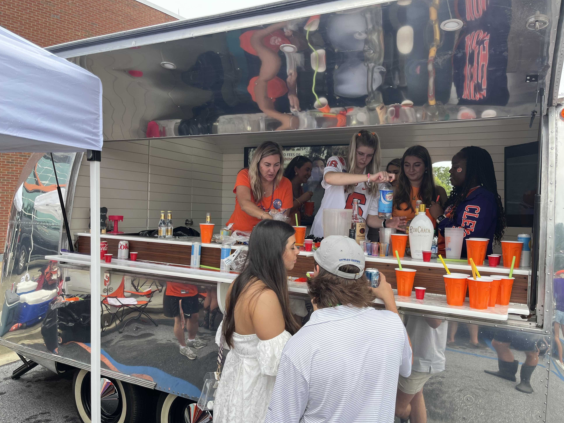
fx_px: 440
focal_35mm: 27
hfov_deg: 65.3
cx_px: 291
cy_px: 214
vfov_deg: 51.4
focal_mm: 5.1
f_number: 1.6
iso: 50
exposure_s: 1/222
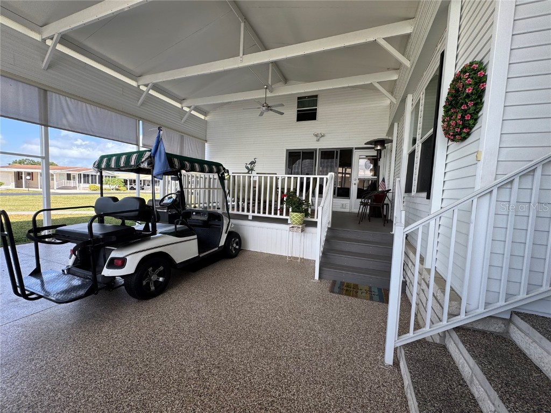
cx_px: 276
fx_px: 223
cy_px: 206
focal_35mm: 14
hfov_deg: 102.1
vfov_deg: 85.7
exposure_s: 1/248
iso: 40
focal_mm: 2.22
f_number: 2.2
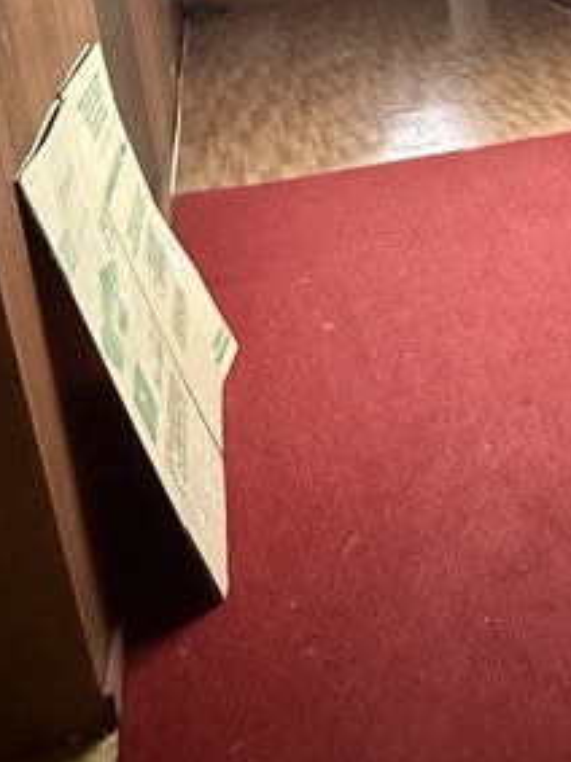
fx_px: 836
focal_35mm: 38
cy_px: 78
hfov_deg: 36.3
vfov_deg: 44.6
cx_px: 463
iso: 1000
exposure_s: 1/40
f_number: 2.2
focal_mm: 2.22
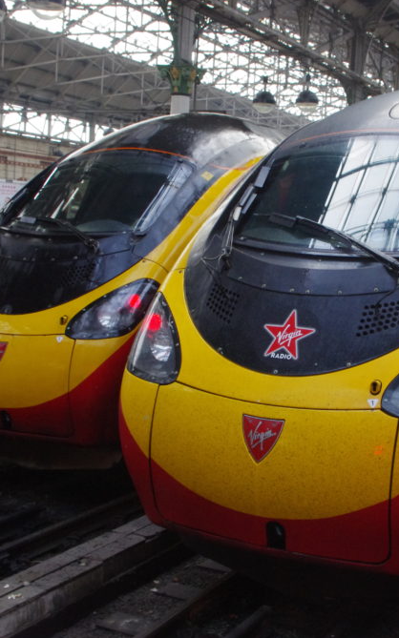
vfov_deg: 38.2
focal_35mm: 53
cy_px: 319
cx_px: 290
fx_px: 922
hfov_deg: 24.2
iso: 1600
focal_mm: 23.13
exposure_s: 1/50
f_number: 10
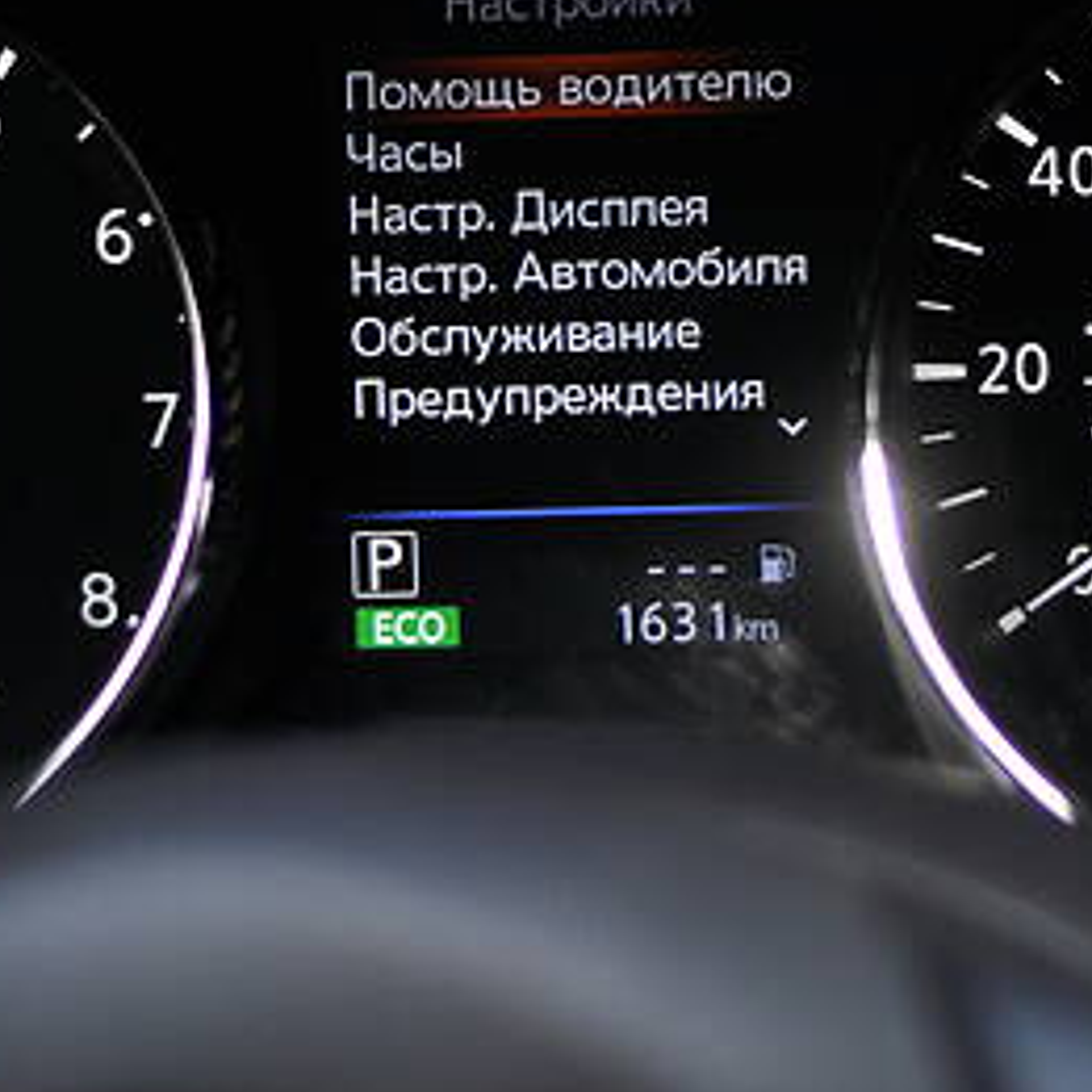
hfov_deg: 9.0
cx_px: 544
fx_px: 6960
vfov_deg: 9.0
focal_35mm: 195
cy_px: 282
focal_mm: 50
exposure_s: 1/1250
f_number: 1.8
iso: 200
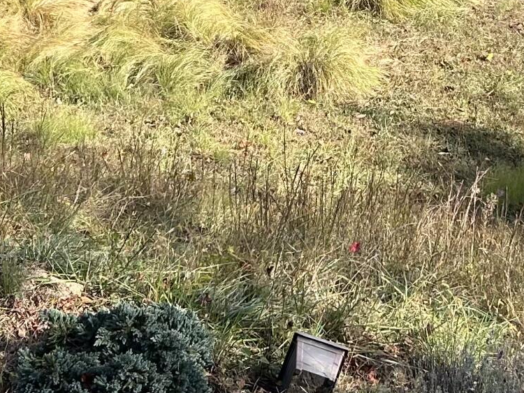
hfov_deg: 18.9
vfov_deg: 14.0
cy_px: -26
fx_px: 1575
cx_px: 301
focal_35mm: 104
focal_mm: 5.7
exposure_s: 1/1266
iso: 50
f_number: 1.5
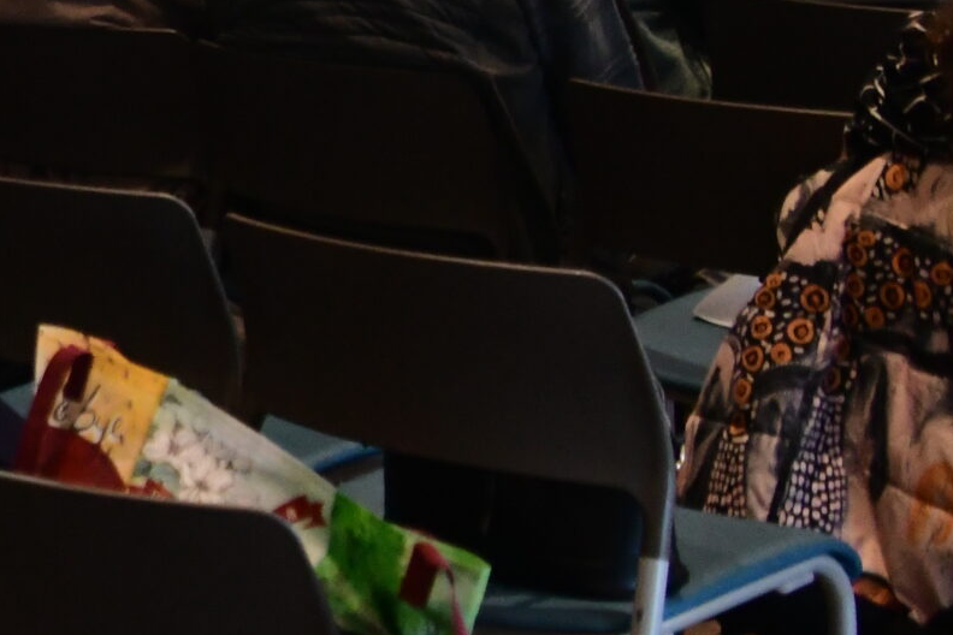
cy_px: -121
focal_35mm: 141
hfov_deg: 13.6
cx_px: -543
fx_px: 3722
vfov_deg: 9.6
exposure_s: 1/250
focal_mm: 29
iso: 3200
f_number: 3.5
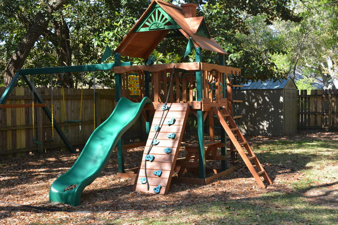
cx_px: 169
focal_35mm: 48
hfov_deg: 41.1
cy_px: 112
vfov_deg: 28.1
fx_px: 451
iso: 400
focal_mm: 32
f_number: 7.1
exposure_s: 1/200
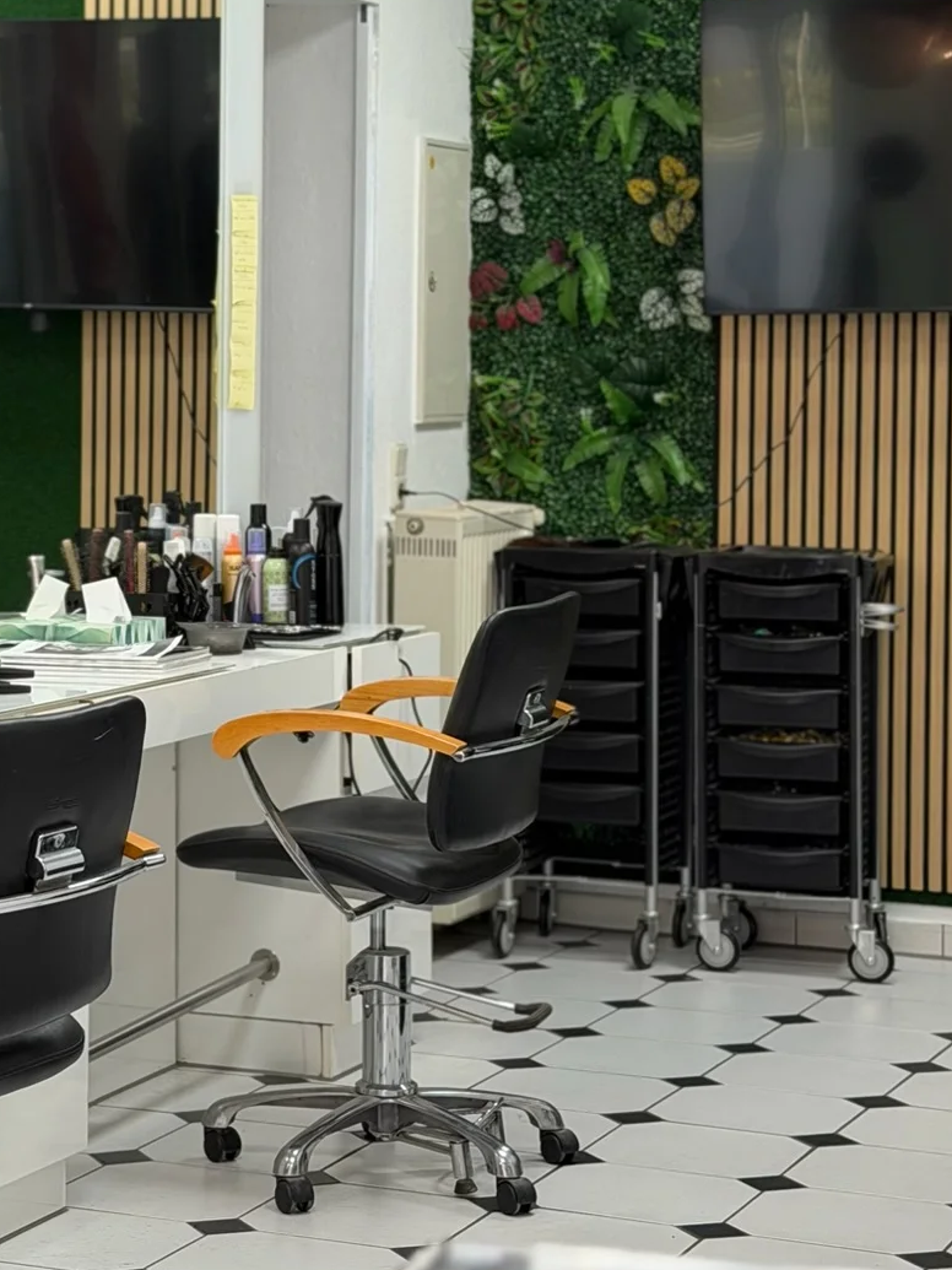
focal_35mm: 95
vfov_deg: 20.6
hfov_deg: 15.4
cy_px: 454
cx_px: 144
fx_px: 3484
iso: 64
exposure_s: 1/50
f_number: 1.78
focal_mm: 6.76
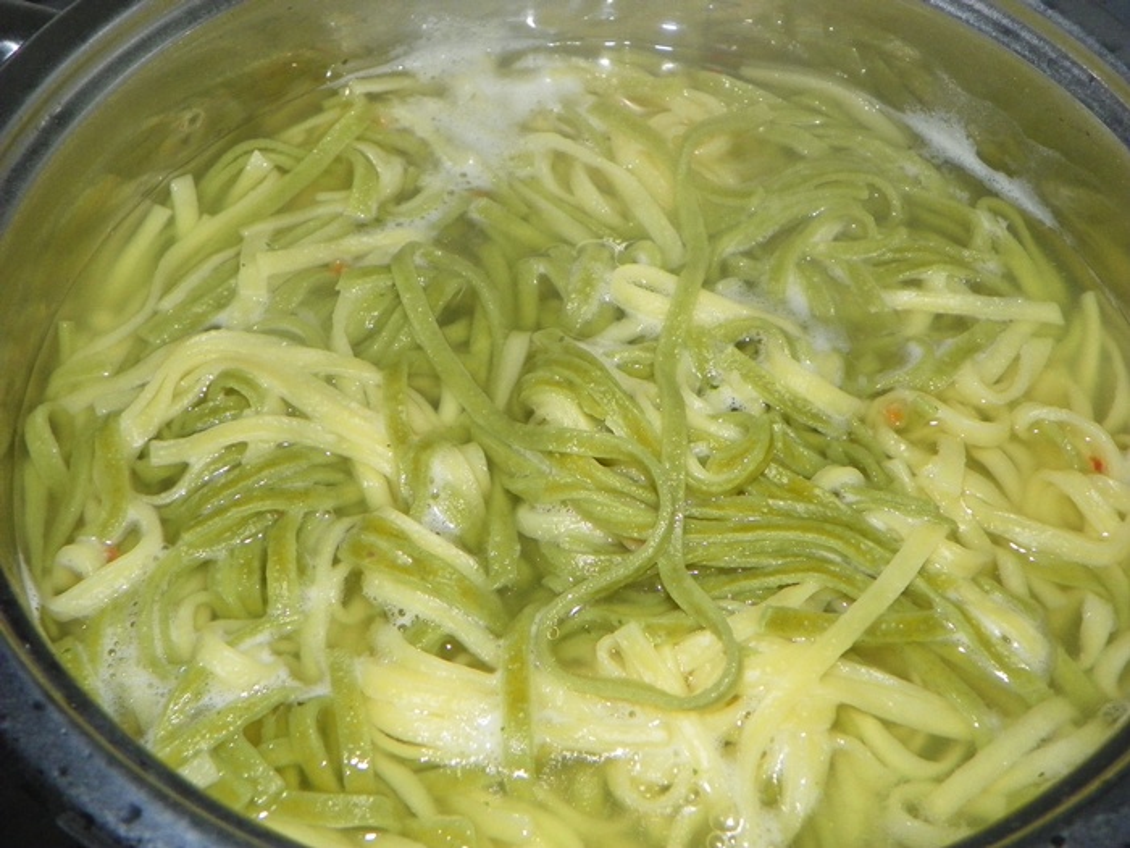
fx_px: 1567
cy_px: 424
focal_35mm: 48
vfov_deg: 30.3
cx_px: 565
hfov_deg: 39.7
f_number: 3.2
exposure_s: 1/160
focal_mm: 8.5
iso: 200
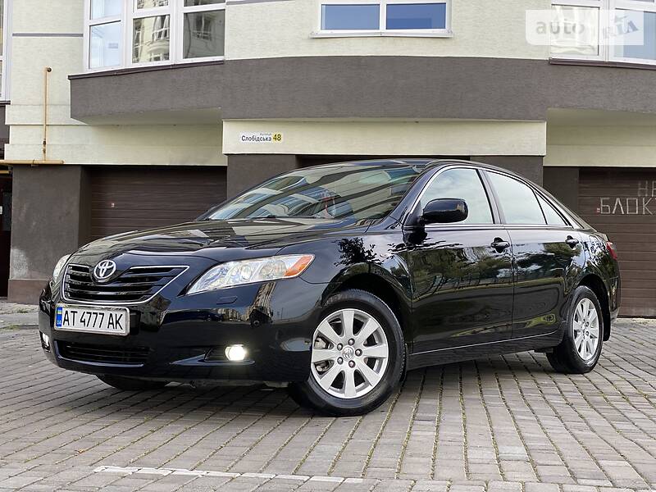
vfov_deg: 28.0
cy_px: 246
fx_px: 985
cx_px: 328
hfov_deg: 36.8
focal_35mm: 52
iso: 20
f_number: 2
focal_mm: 6
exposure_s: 1/215
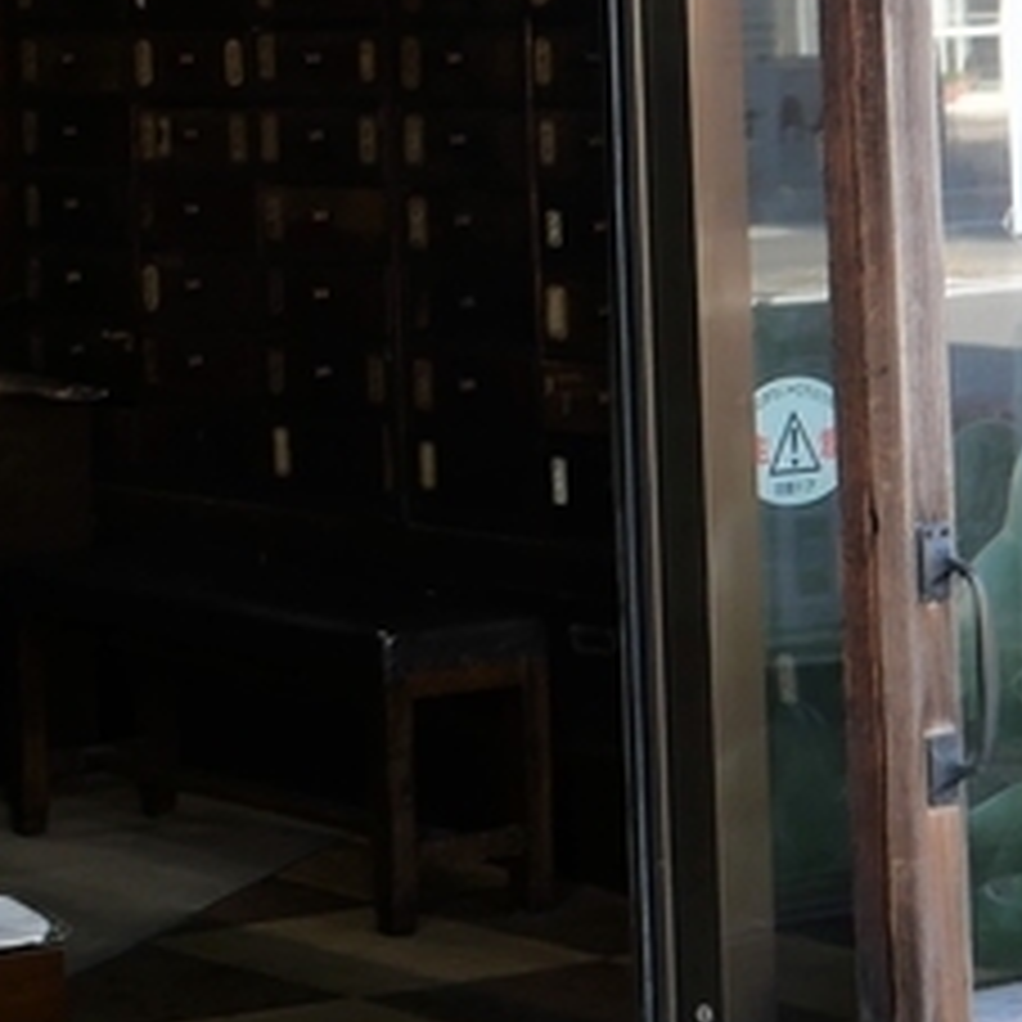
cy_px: -207
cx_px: -590
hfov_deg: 11.9
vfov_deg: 12.3
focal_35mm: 139
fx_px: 4643
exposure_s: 1/200
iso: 200
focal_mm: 15
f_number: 4
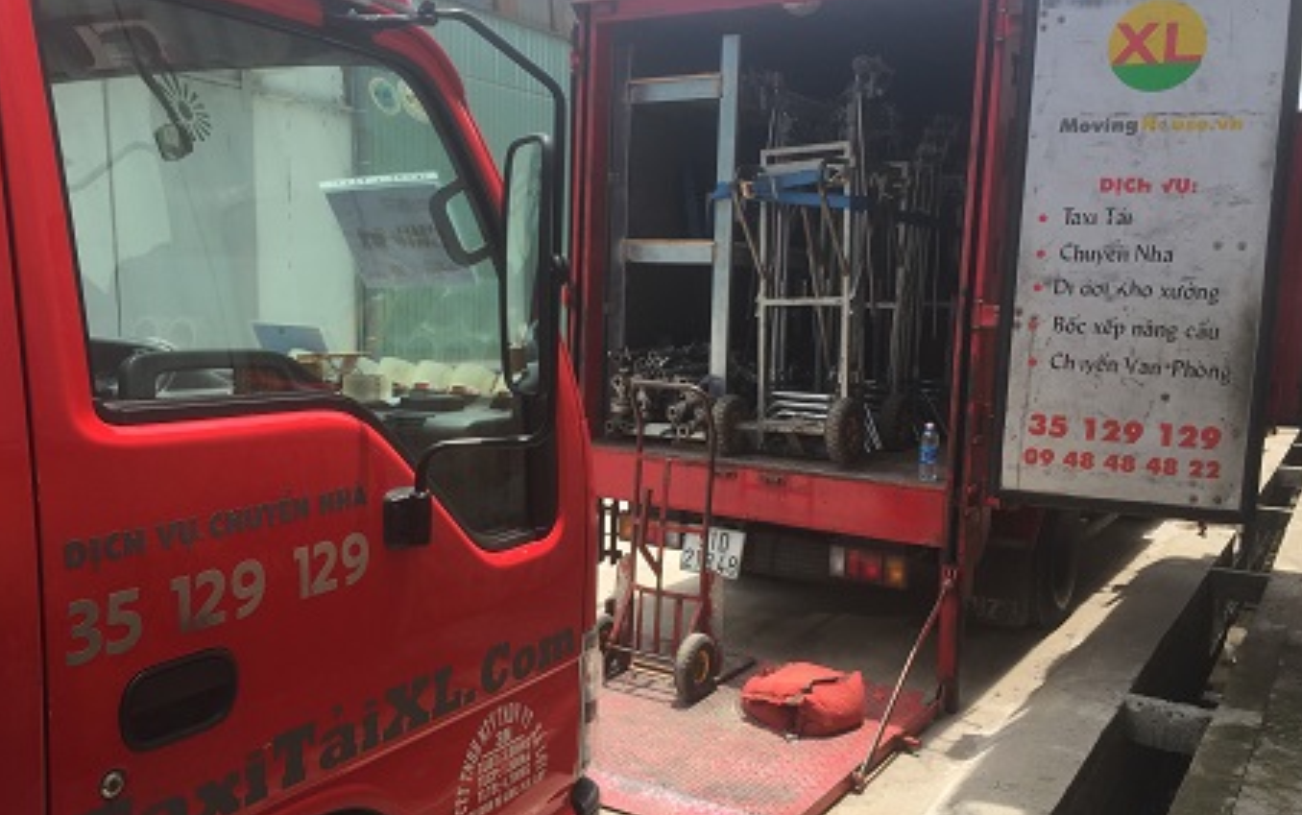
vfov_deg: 37.3
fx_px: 1207
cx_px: 602
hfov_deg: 56.6
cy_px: 445
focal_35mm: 34
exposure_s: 1/989
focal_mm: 4.15
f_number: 2.2
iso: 32
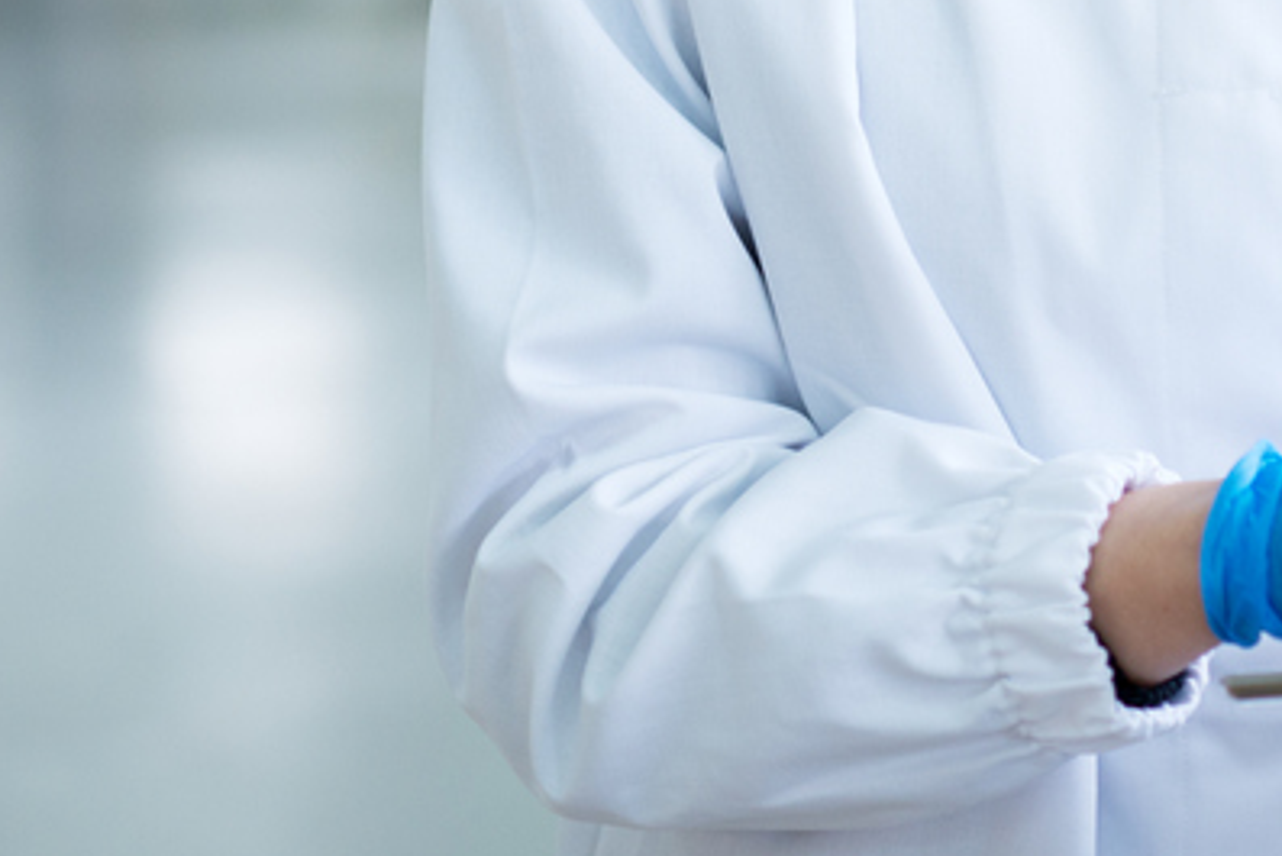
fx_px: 5628
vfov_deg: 8.5
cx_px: 1250
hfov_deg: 12.8
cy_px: -380
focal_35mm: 158
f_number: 1.8
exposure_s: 1/500
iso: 500
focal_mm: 50
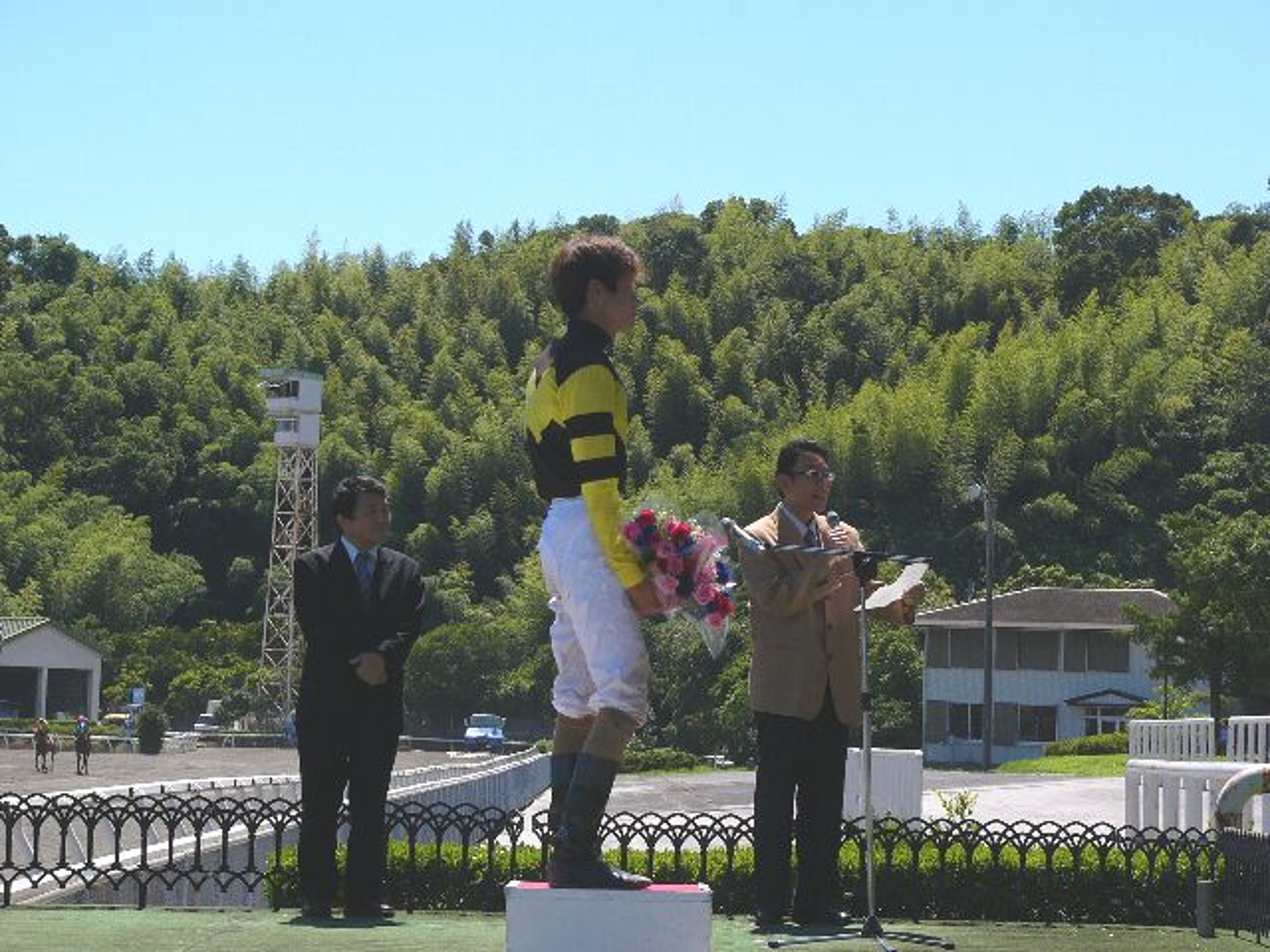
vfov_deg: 13.1
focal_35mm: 113
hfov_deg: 17.4
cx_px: 635
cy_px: 476
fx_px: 4146
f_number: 5.6
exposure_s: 1/640
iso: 50
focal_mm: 18.8
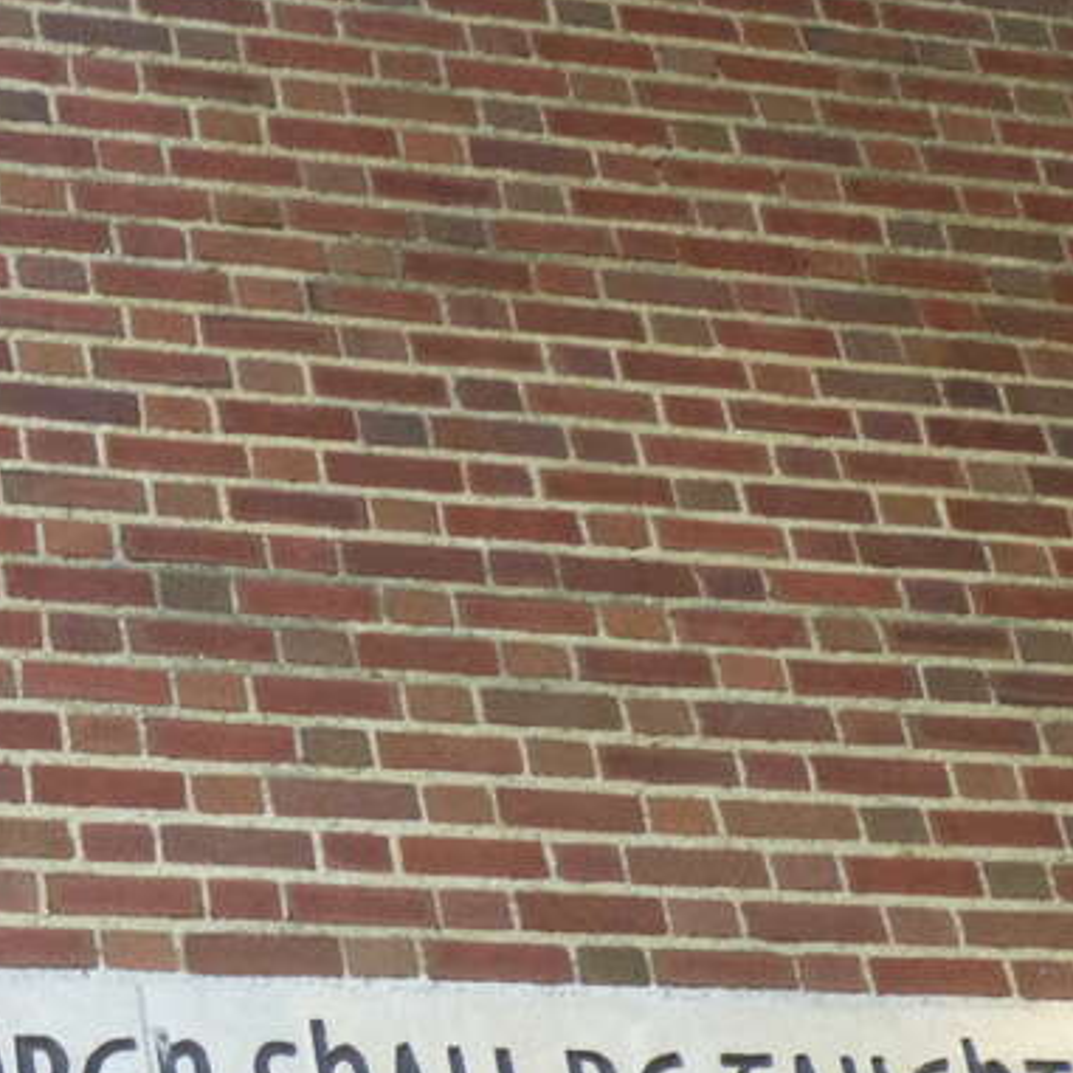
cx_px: 45
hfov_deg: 16.8
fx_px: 3577
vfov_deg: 17.1
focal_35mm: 102
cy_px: 580
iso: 400
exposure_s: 1/50
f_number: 4.2
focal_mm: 9.9
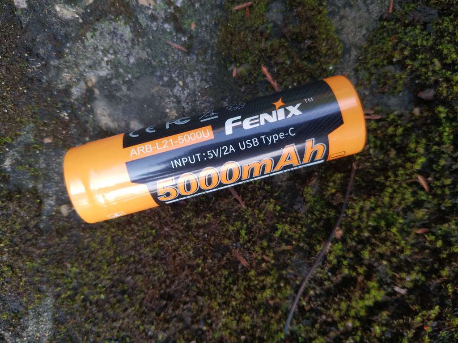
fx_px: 423
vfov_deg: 44.2
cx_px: 229
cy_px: 172
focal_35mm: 32
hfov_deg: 56.8
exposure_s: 1/100
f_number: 2
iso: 100
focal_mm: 4.5
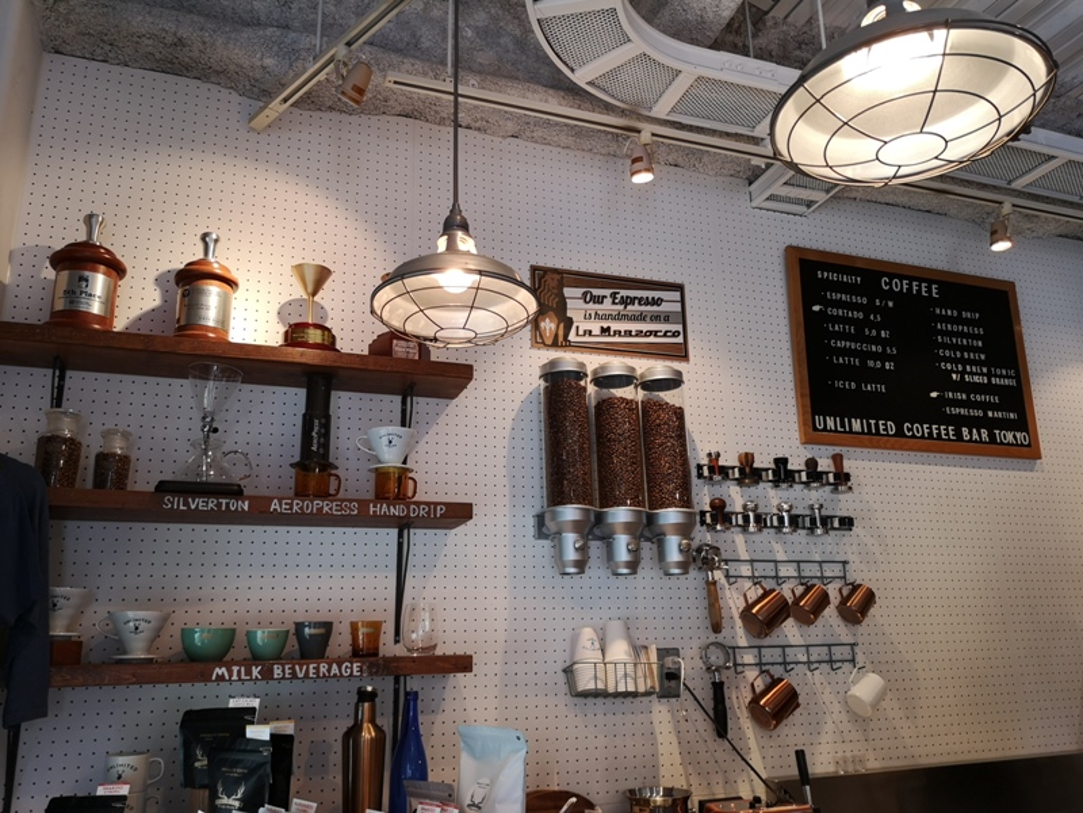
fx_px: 845
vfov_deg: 51.4
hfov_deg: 65.3
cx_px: 542
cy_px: 406
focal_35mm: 27
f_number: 1.8
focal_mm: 3.95
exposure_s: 1/50
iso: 100
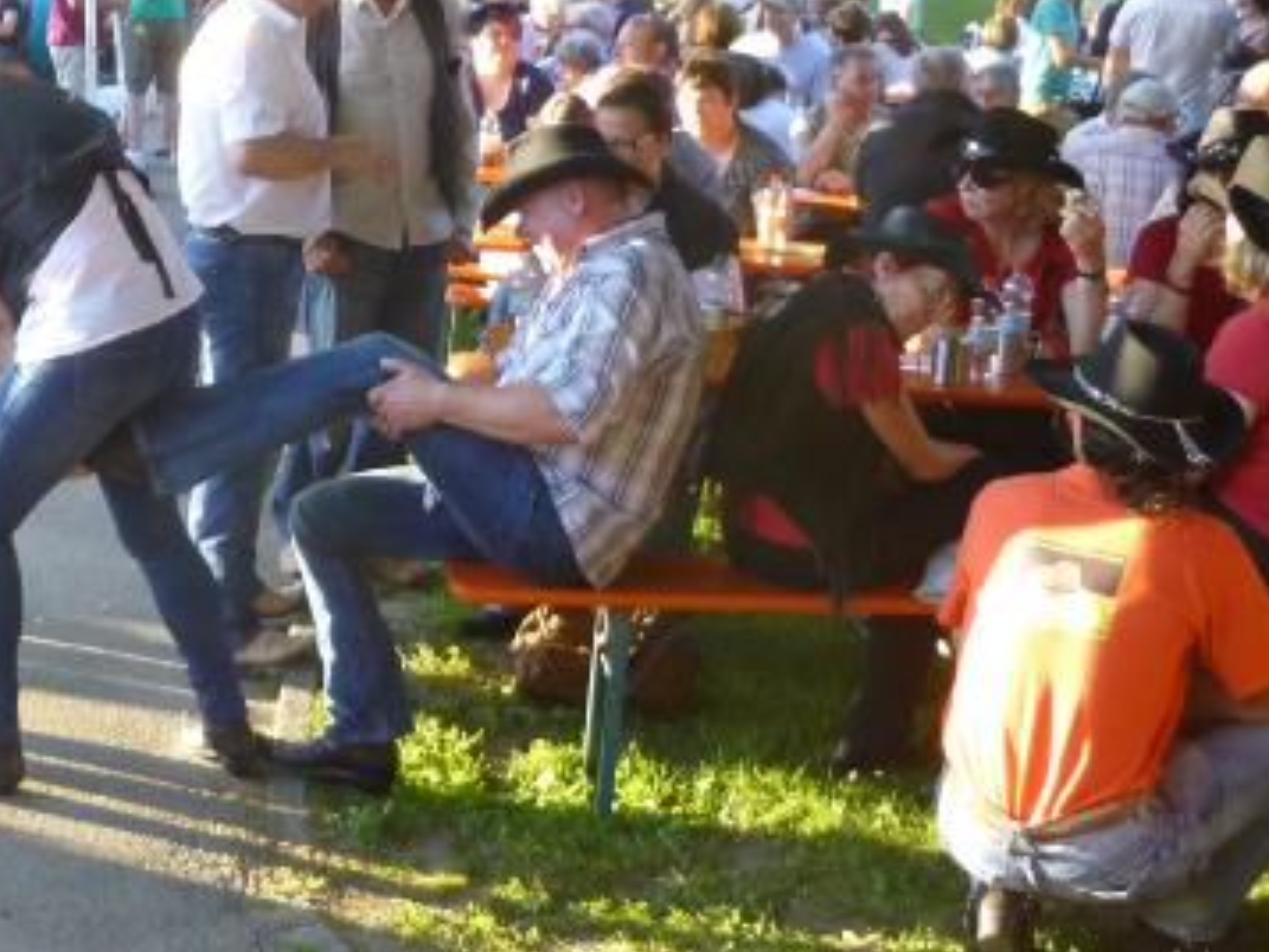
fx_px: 1540
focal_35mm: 42
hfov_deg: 44.0
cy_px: 391
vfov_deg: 34.3
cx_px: 402
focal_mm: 4.5
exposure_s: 1/60
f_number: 3.1
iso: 160
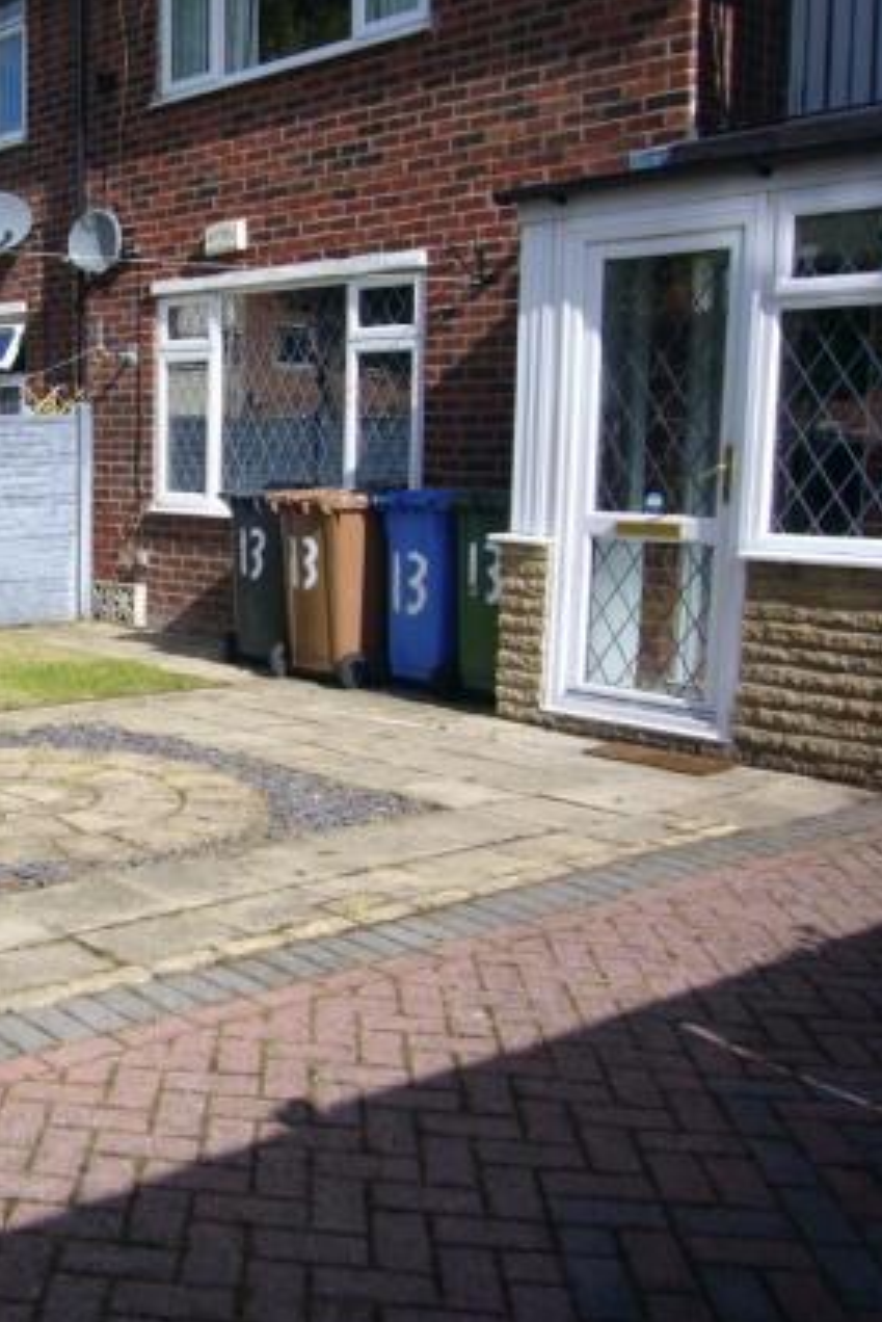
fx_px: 1469
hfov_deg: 30.8
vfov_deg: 48.4
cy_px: 672
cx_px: -20
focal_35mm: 40
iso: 80
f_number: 5.6
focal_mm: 4.6
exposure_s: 1/320
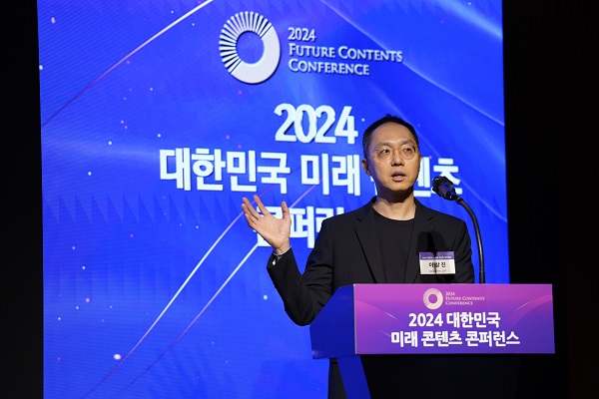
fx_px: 2845
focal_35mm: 171
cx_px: 300
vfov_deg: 8.0
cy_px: 200
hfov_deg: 12.0
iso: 500
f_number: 2.8
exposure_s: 1/125
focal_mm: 171
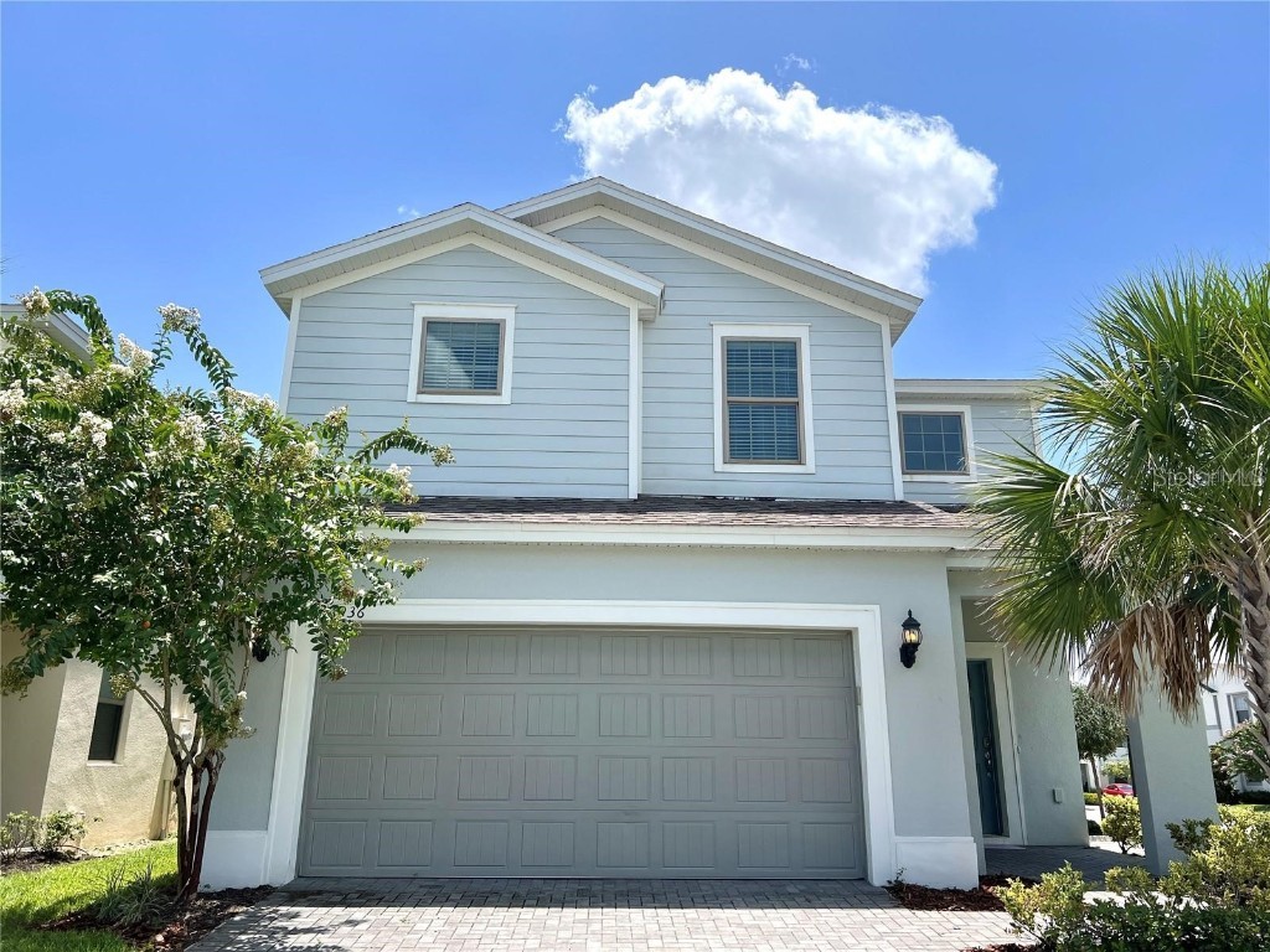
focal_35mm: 26
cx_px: 635
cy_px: 476
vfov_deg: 53.1
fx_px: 954
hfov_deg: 67.3
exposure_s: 1/4630
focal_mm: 5.7
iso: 50
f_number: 1.5
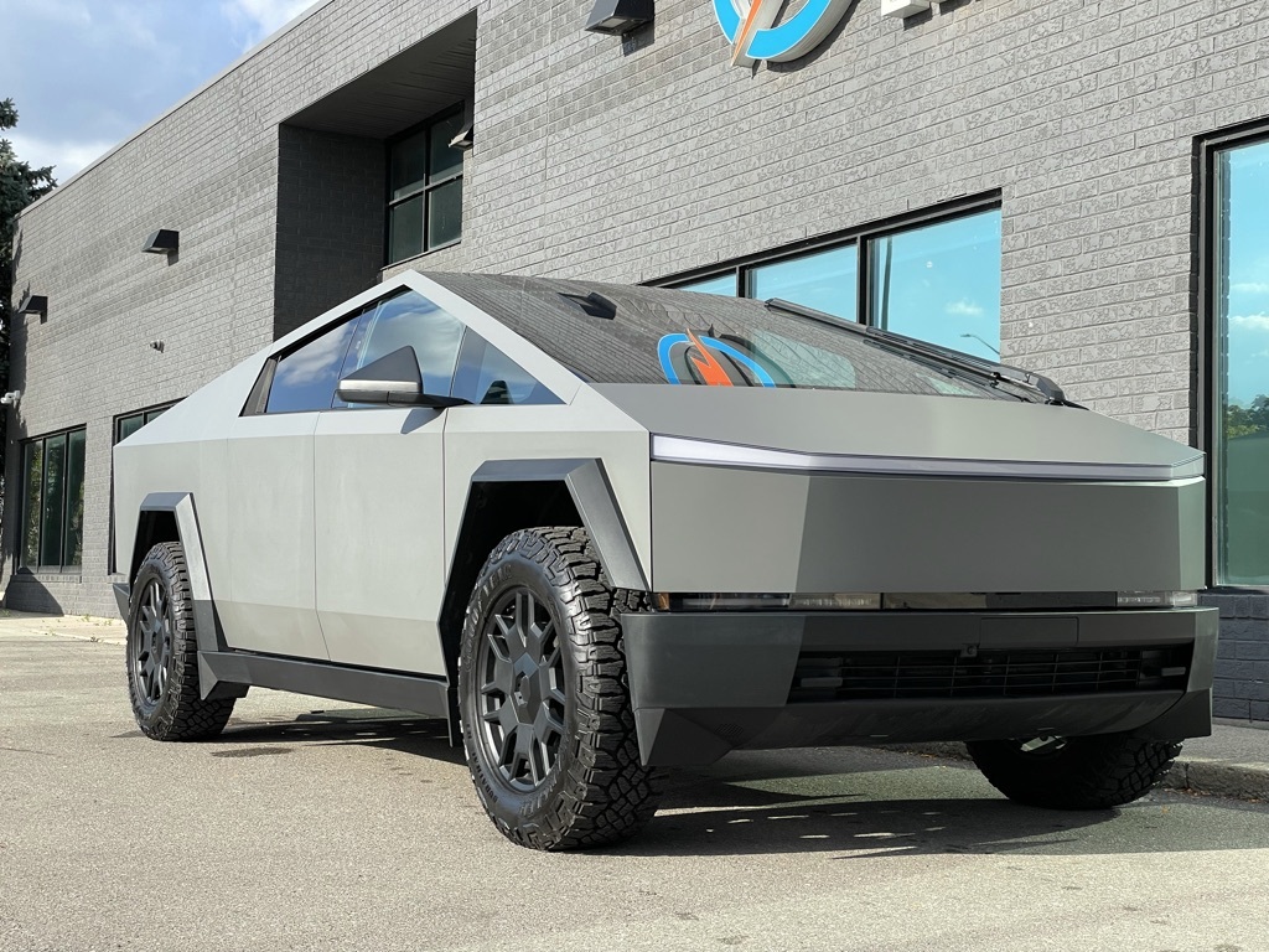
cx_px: 634
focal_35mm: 52
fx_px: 1906
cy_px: 476
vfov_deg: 28.0
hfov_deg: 36.8
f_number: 2
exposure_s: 1/1115
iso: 25
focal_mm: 6
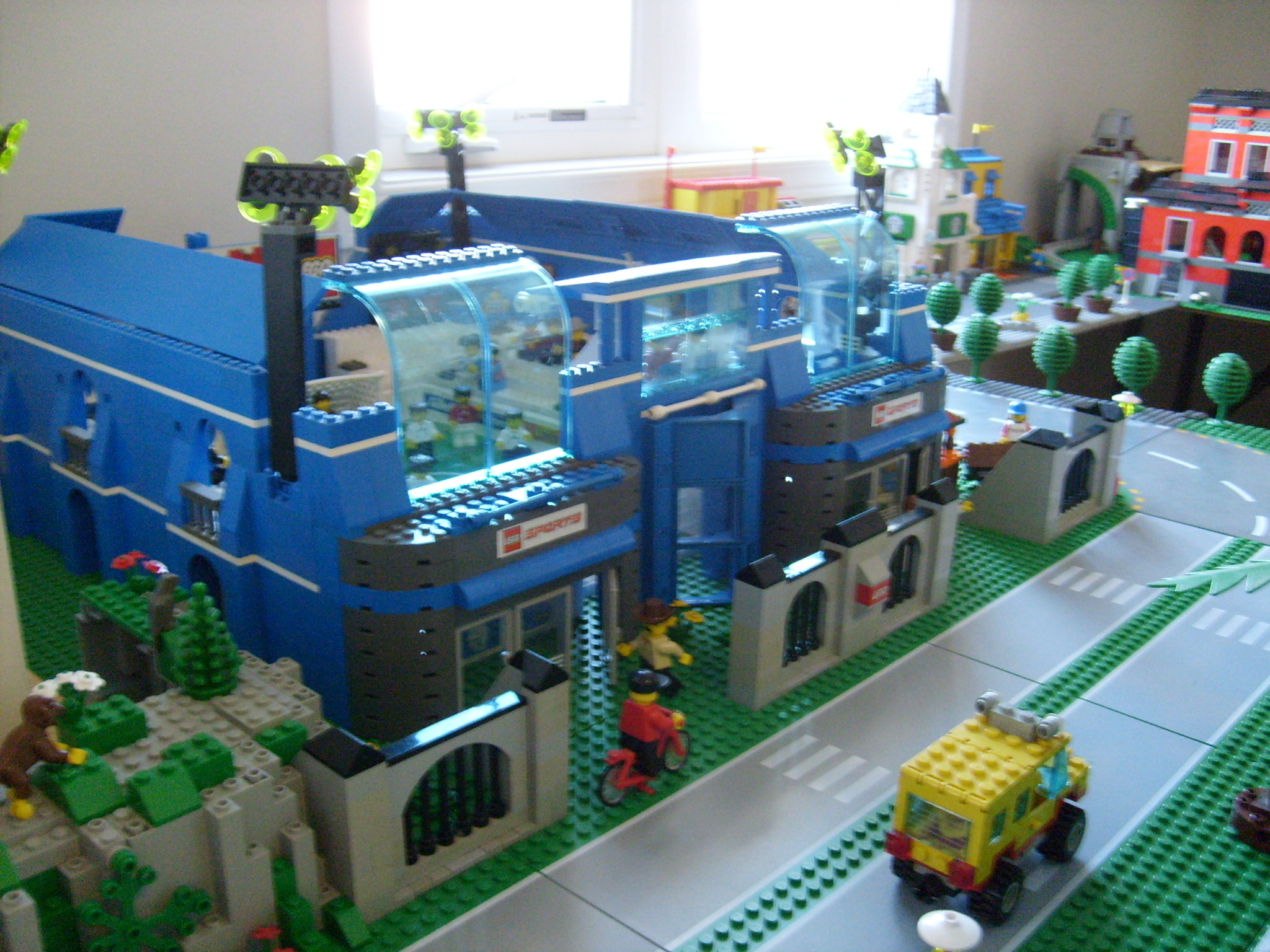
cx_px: 635
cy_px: 476
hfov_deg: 52.6
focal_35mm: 35
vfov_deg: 40.7
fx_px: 1284
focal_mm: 5.8
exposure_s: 1/20
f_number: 2.8
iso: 200
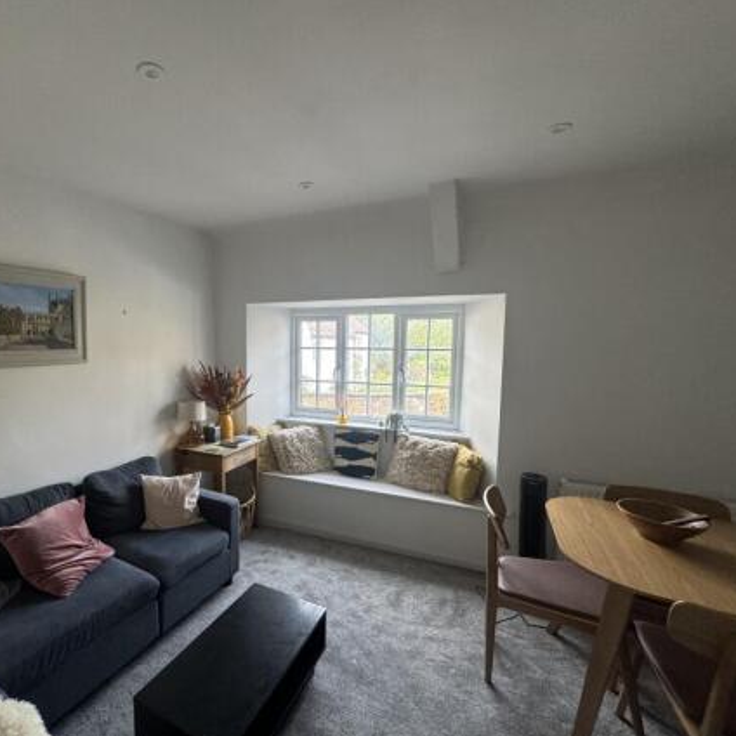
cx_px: 265
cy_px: 378
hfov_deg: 82.0
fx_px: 409
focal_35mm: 17
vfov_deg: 84.0
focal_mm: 2.22
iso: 200
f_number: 2.2
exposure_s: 1/99
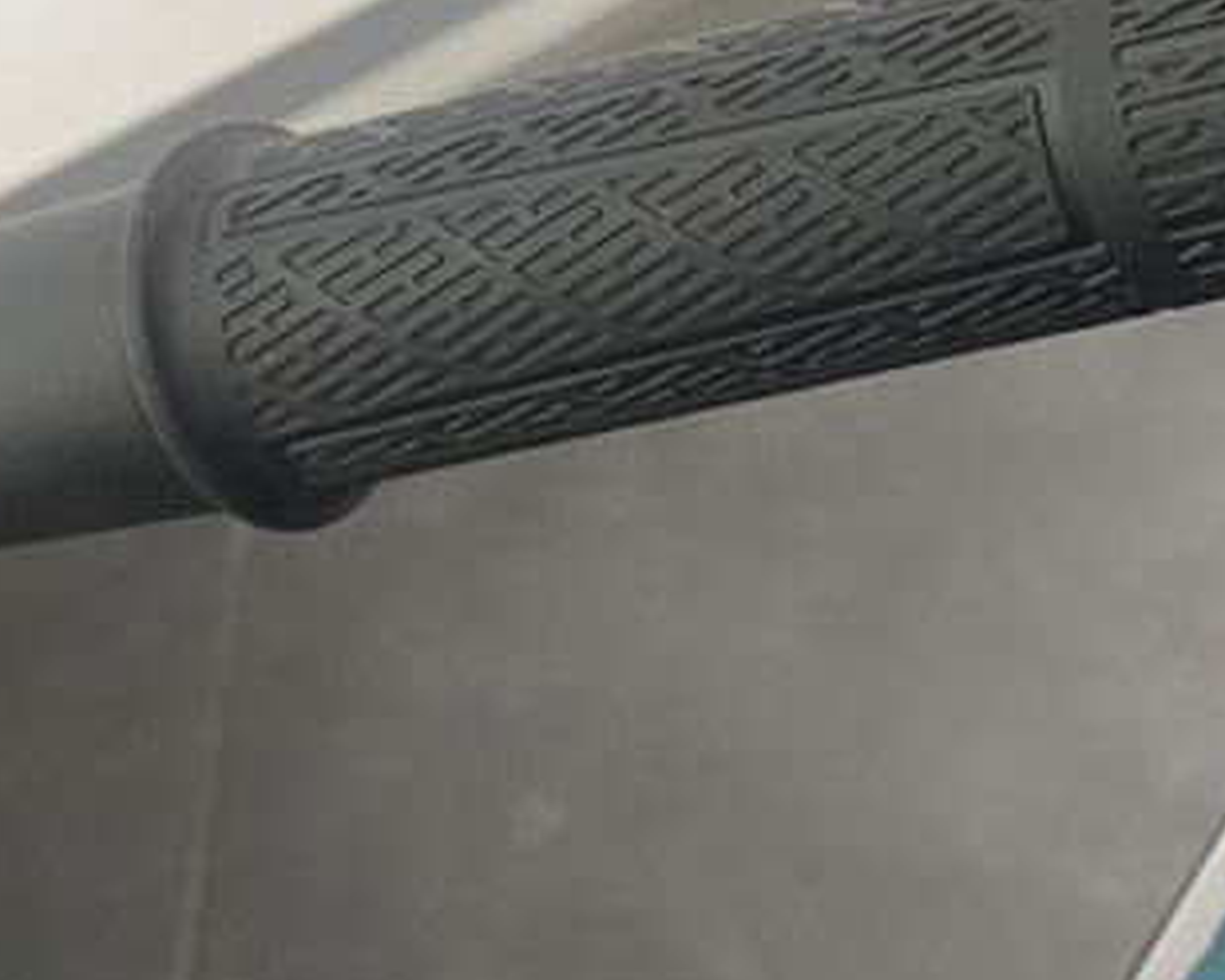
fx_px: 3153
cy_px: 42
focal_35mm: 87
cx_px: 1530
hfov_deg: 20.4
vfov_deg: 17.3
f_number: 1.8
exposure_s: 1/50
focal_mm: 4.25
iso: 160
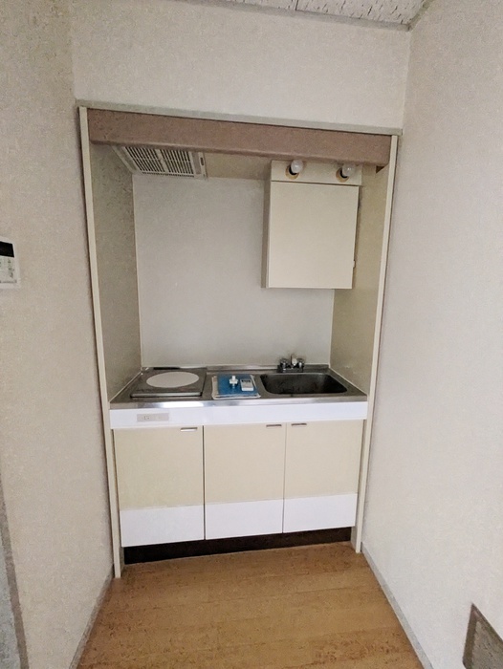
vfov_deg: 102.0
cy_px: 334
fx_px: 271
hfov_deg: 85.7
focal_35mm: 14
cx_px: 252
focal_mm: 1.83
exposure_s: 1/25
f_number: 2.2
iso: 1401
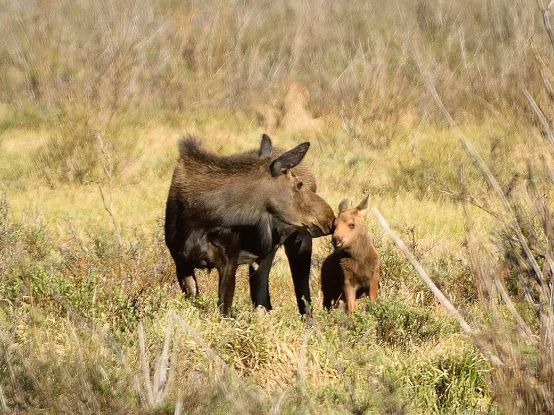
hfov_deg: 1.5
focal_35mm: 1298
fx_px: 20776
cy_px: 208
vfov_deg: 1.1
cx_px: 290
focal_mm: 800
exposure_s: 1/60
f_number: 11
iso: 100
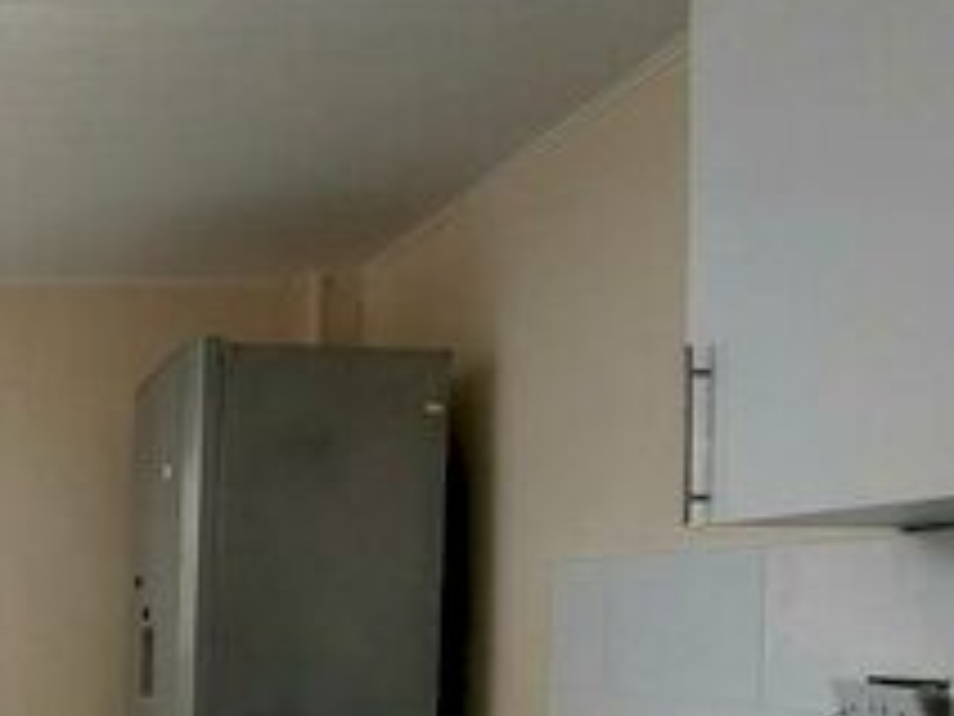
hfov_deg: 36.3
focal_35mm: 43
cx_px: -126
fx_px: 1185
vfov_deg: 31.9
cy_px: 655
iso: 125
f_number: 2.2
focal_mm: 1.74
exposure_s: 1/50
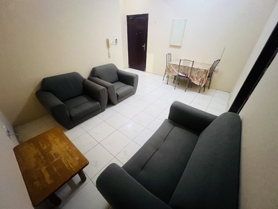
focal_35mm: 13
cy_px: 104
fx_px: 104
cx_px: 139
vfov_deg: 89.9
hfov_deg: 106.2
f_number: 1.8
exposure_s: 1/50
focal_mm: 1.57
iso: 800
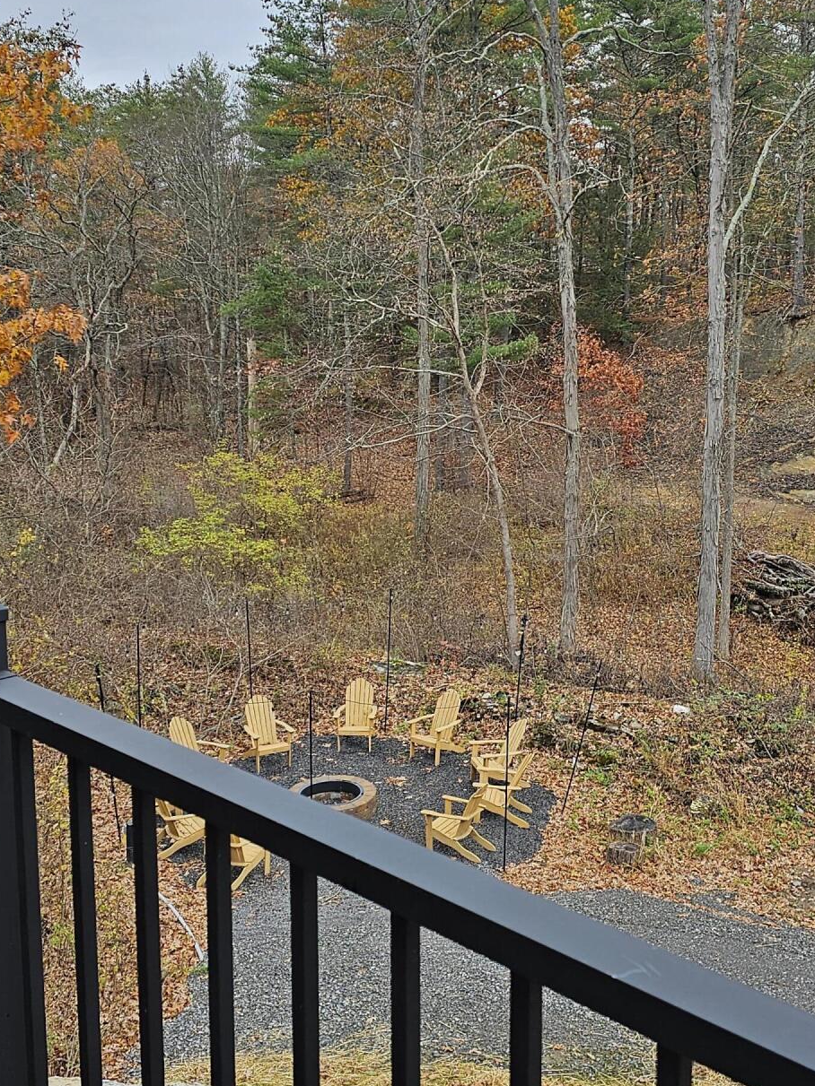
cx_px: 502
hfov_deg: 37.5
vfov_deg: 48.9
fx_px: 1193
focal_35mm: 38
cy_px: 497
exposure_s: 1/207
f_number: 1.7
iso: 25
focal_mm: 6.3
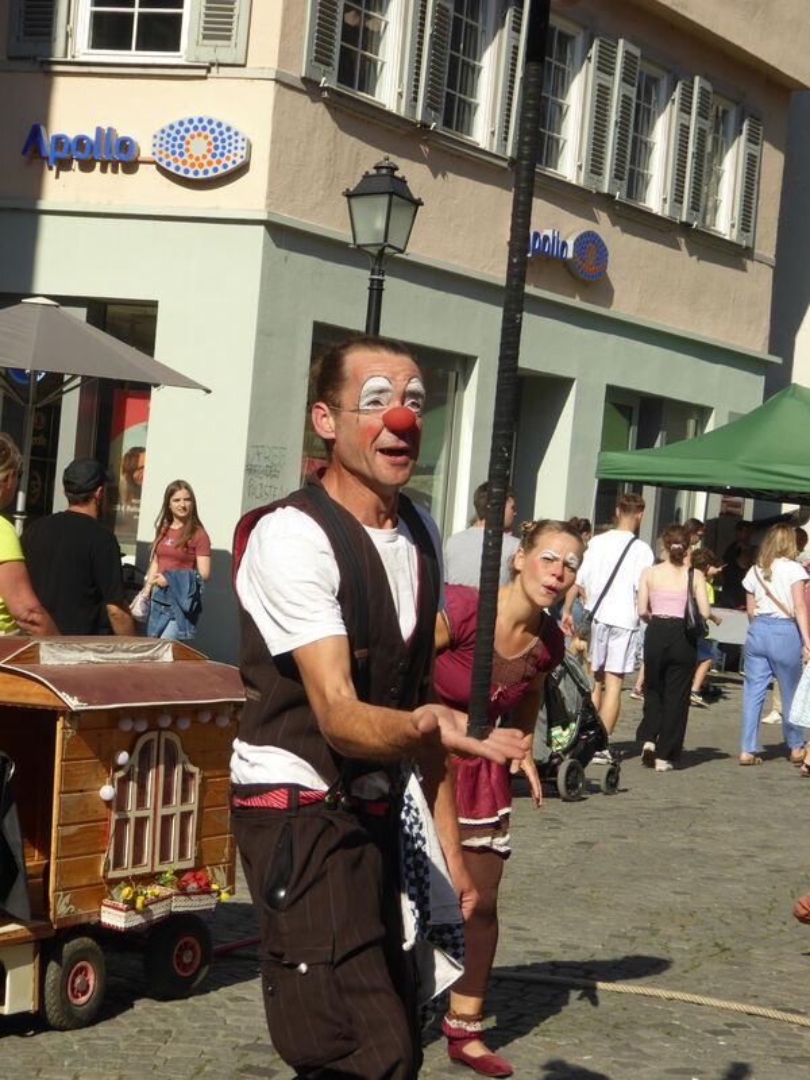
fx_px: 2340
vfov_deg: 26.0
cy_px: 540
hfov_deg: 19.6
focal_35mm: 75
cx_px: 405
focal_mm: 12.5
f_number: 4.5
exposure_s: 1/800
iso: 100
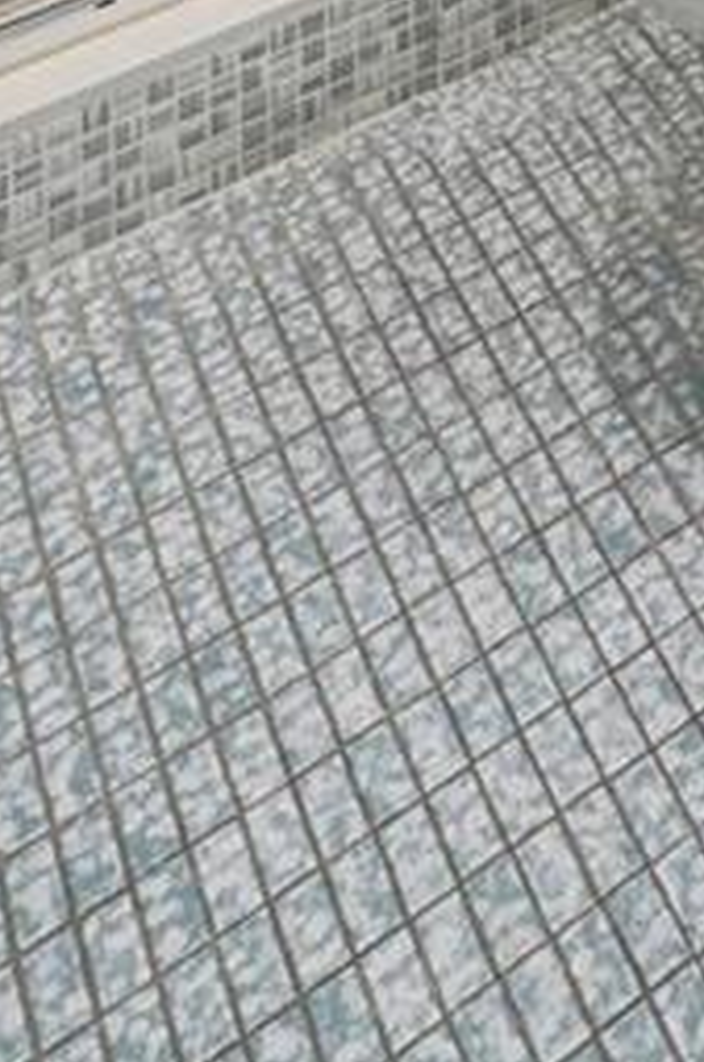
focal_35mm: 66
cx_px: 1112
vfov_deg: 15.8
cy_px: -1412
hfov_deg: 17.9
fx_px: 1944
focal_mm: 14
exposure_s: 1/60
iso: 1600
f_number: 13
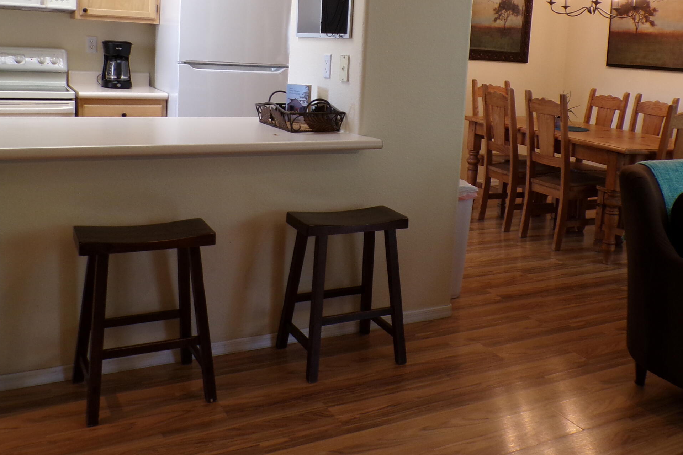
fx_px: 740
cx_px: 415
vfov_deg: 33.8
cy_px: 135
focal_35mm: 39
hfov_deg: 49.2
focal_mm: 4.3
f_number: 3
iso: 173
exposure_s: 1/34
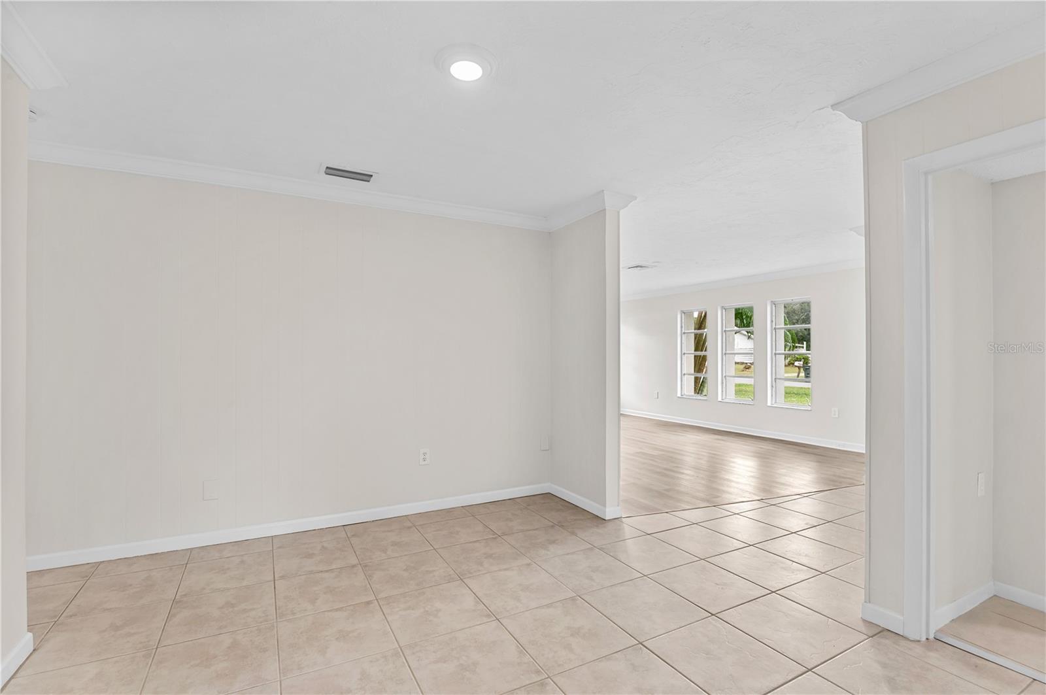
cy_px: 348
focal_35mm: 16
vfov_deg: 73.6
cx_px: 523
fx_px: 464
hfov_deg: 96.8
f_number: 10
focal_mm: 16
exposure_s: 1
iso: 320
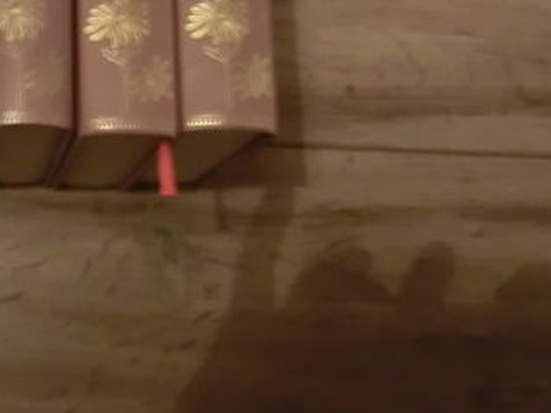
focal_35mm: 48
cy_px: 105
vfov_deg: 29.8
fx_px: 764
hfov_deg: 36.8
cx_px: 43
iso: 800
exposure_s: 1/8
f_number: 3
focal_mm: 4.24
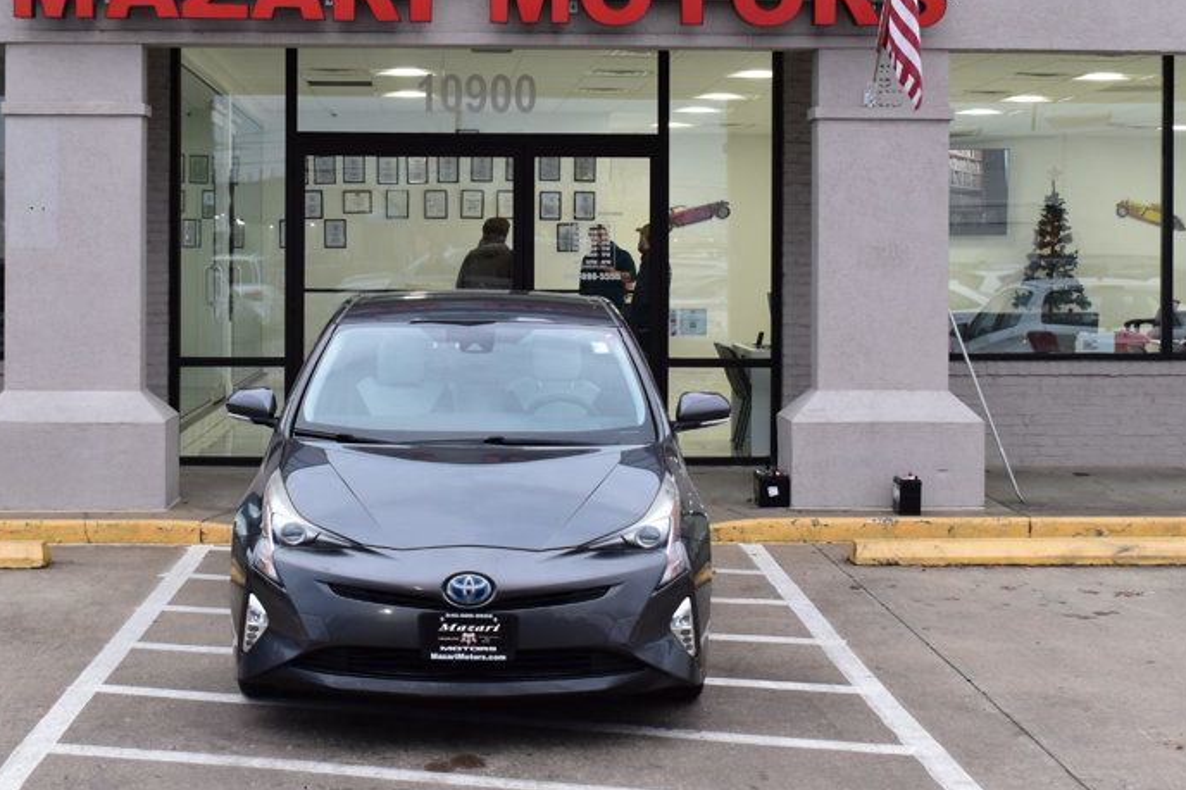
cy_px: 278
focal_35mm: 65
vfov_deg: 20.9
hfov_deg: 31.1
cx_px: 534
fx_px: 2132
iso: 400
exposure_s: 1/40
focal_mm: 29
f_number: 7.1
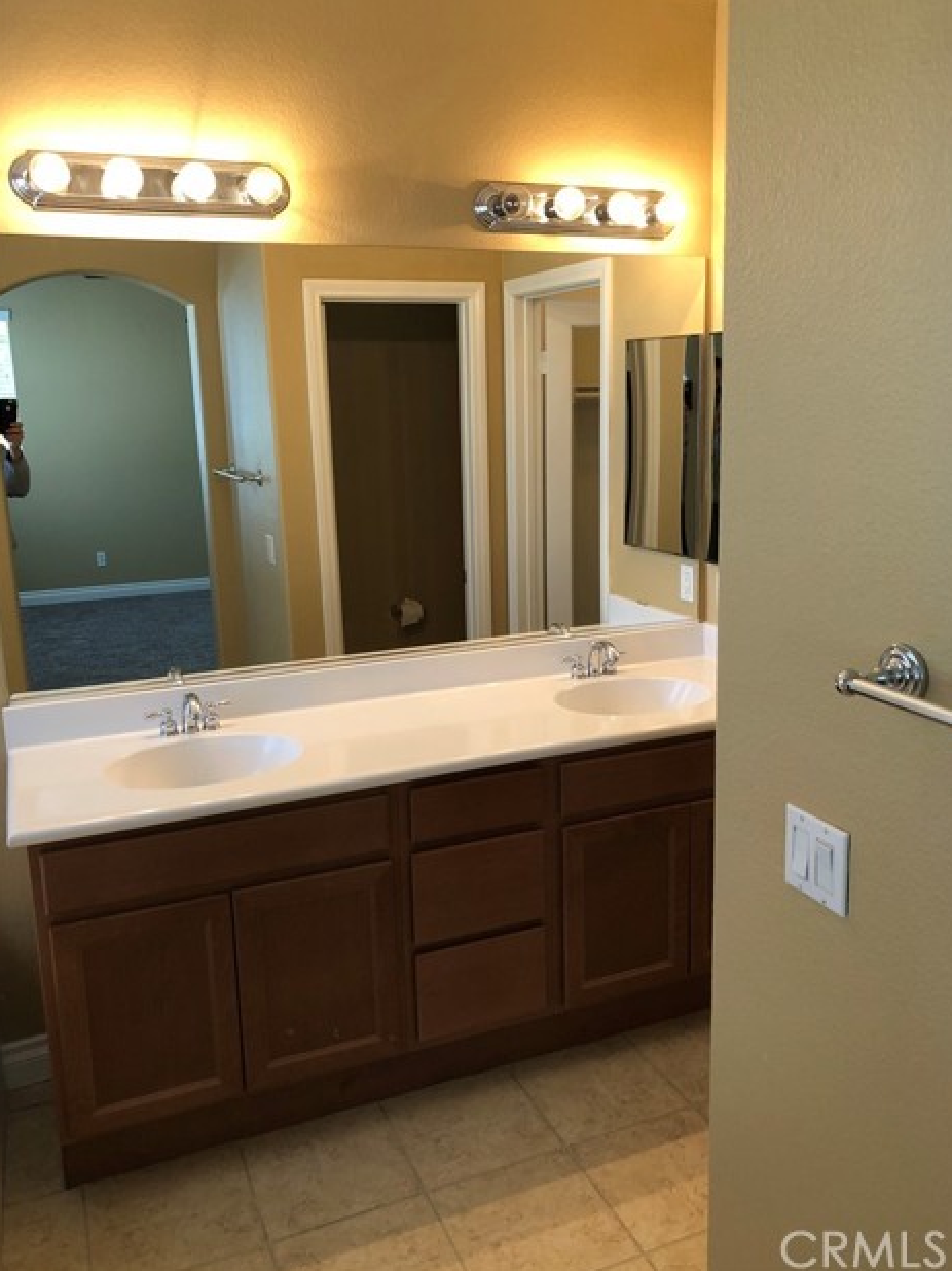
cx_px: 487
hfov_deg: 48.2
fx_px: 1064
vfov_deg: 61.7
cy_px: 621
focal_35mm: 29
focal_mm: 3.99
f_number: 1.8
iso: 32
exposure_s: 1/24
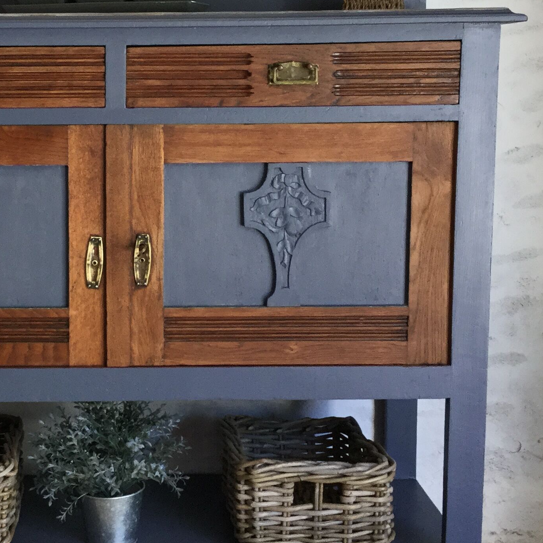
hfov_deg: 26.0
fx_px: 1154
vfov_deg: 26.4
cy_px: 224
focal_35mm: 65
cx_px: 112
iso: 32
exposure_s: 1/33
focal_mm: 3.3
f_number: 2.4
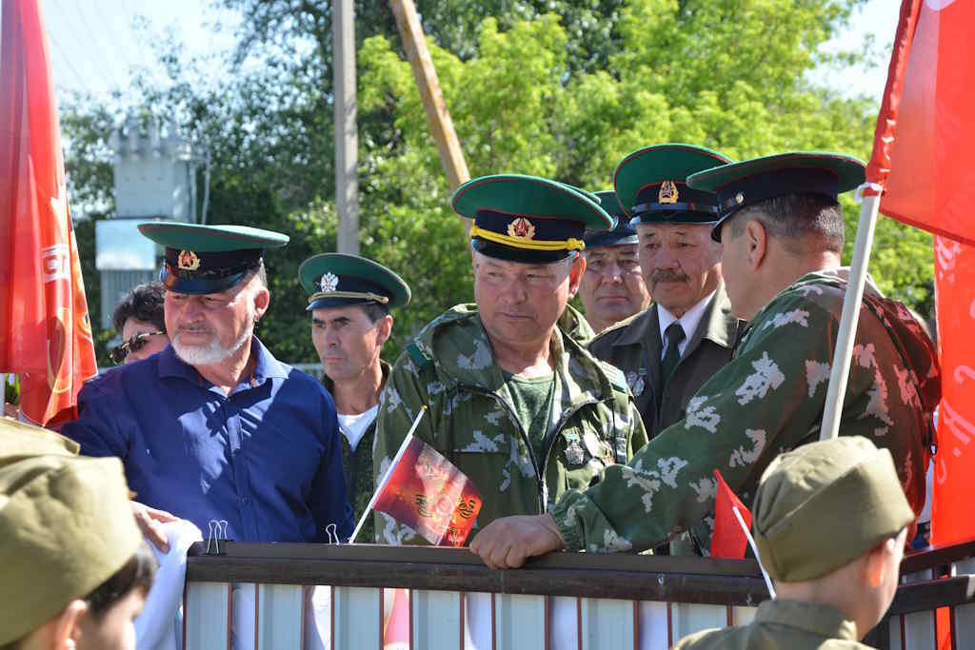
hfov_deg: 19.5
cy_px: 325
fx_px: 2844
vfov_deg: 13.0
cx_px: 488
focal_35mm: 105
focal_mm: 70
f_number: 7.1
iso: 200
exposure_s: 1/200
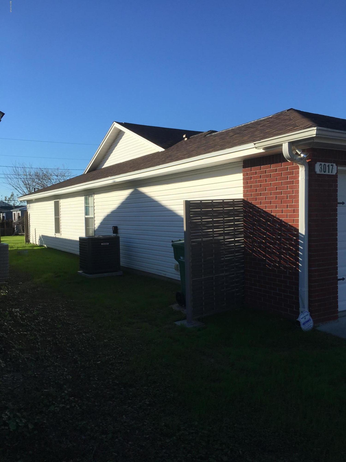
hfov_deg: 48.2
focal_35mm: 29
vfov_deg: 61.7
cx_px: 173
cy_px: 231
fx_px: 386
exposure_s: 1/1789
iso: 25
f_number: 2.2
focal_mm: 4.15
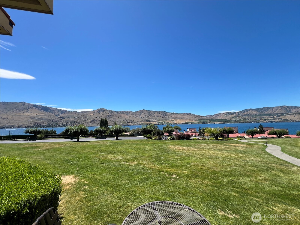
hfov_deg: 106.2
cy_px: 112
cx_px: 150
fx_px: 113
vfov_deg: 89.9
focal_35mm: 13
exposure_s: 1/1647
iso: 32
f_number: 1.8
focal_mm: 1.57
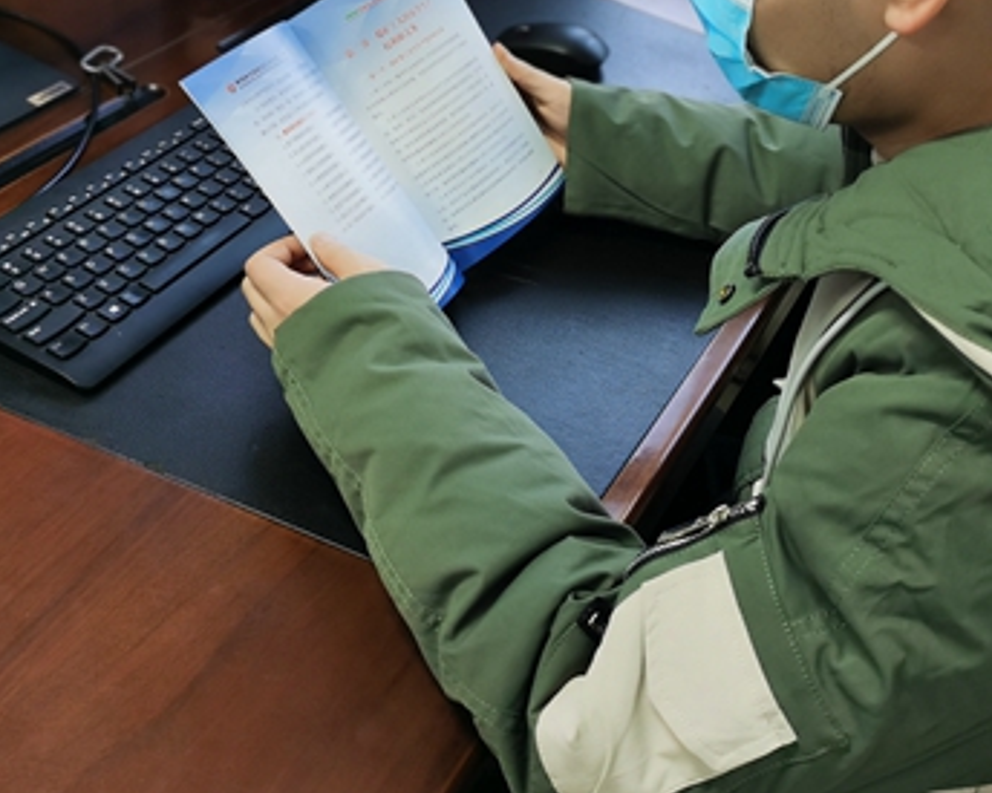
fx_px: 1350
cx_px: 554
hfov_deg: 40.3
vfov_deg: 32.1
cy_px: 193
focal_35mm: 46
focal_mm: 5.58
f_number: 1.8
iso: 125
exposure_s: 1/50
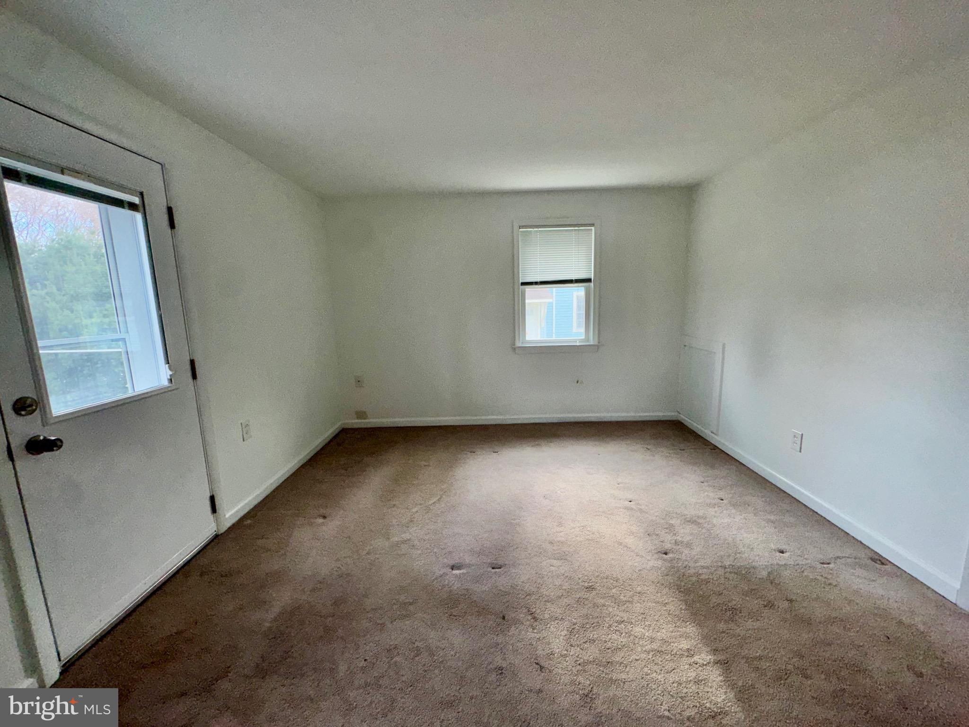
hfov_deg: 102.1
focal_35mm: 14
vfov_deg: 85.7
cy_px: 364
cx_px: 484
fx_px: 392
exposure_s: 1/122
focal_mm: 2.22
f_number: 2.2
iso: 50
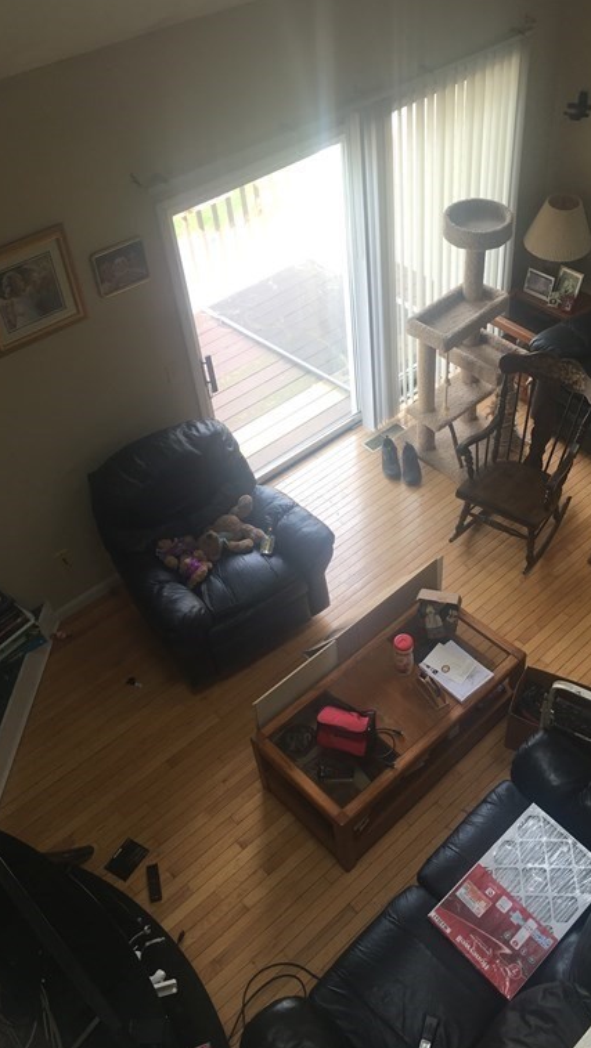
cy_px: 527
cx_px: 383
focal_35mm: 32
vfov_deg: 61.0
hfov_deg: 36.4
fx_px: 891
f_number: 2.2
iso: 25
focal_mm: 4.15
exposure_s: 1/40
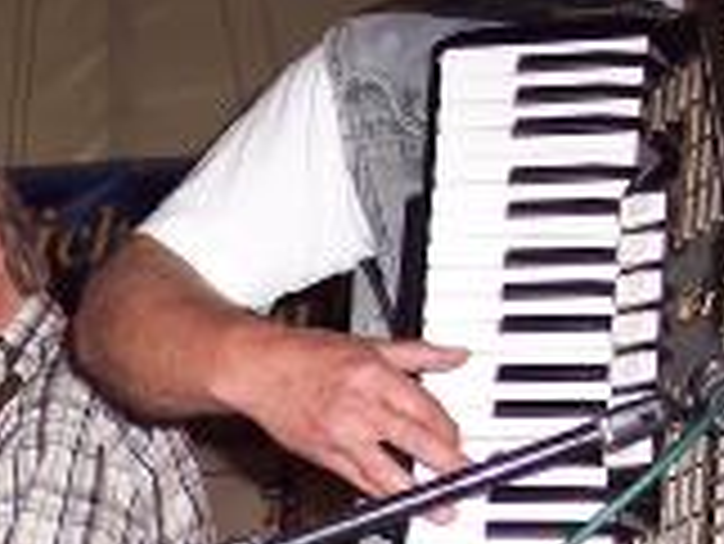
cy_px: 762
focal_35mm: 121
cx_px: -351
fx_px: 2533
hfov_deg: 15.1
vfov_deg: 11.8
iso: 100
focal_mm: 8
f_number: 2.8
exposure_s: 1/60
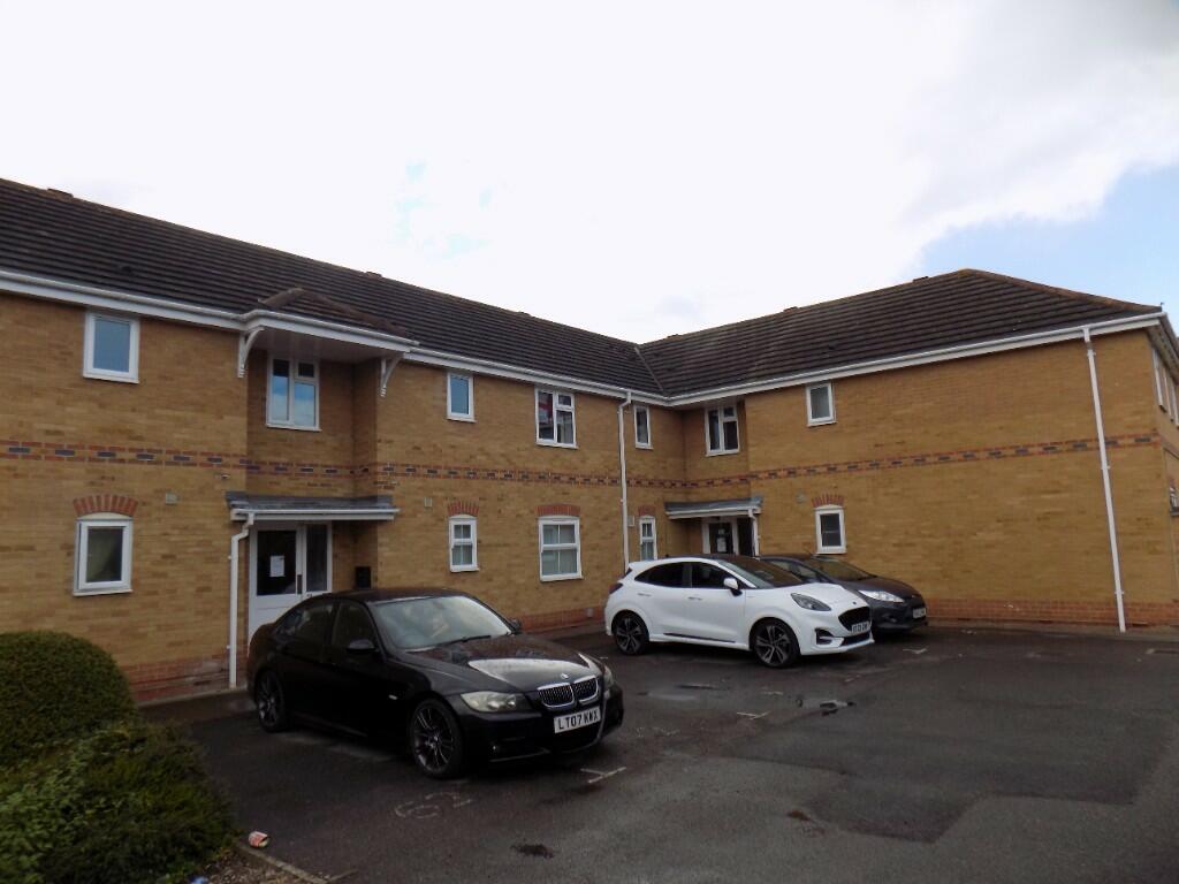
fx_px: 783
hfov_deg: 73.9
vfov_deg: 58.9
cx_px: 590
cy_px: 442
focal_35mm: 23
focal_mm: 4
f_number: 3.1
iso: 80
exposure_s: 1/500
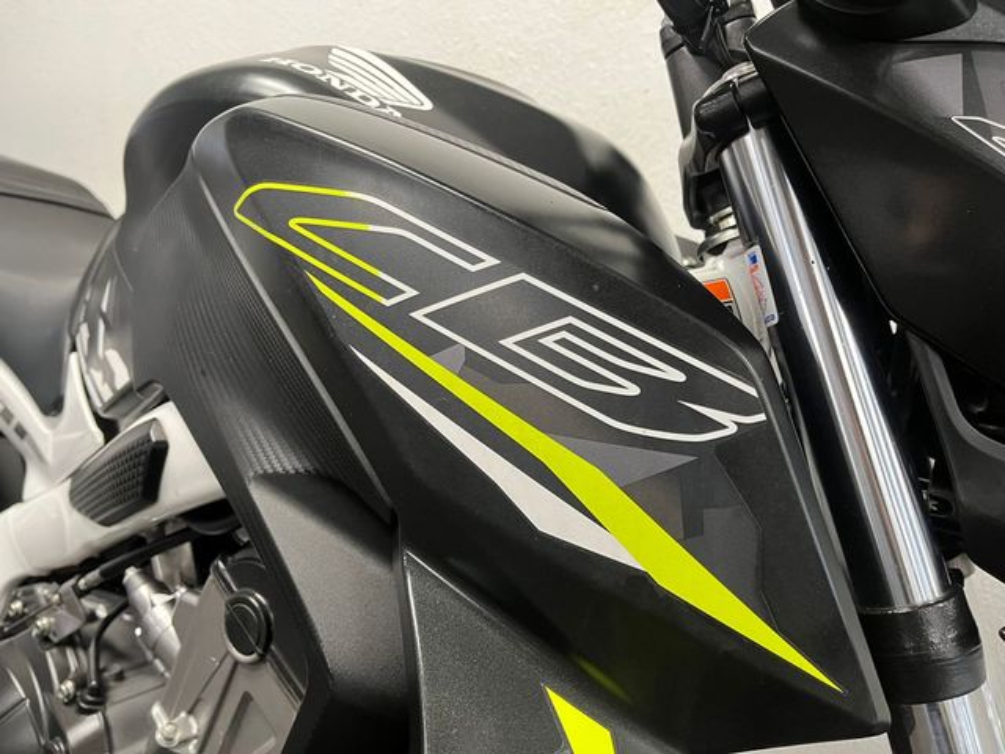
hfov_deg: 67.3
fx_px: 755
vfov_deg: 53.1
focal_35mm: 26
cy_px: 377
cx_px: 502
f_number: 1.6
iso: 200
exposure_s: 1/50
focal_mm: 5.1
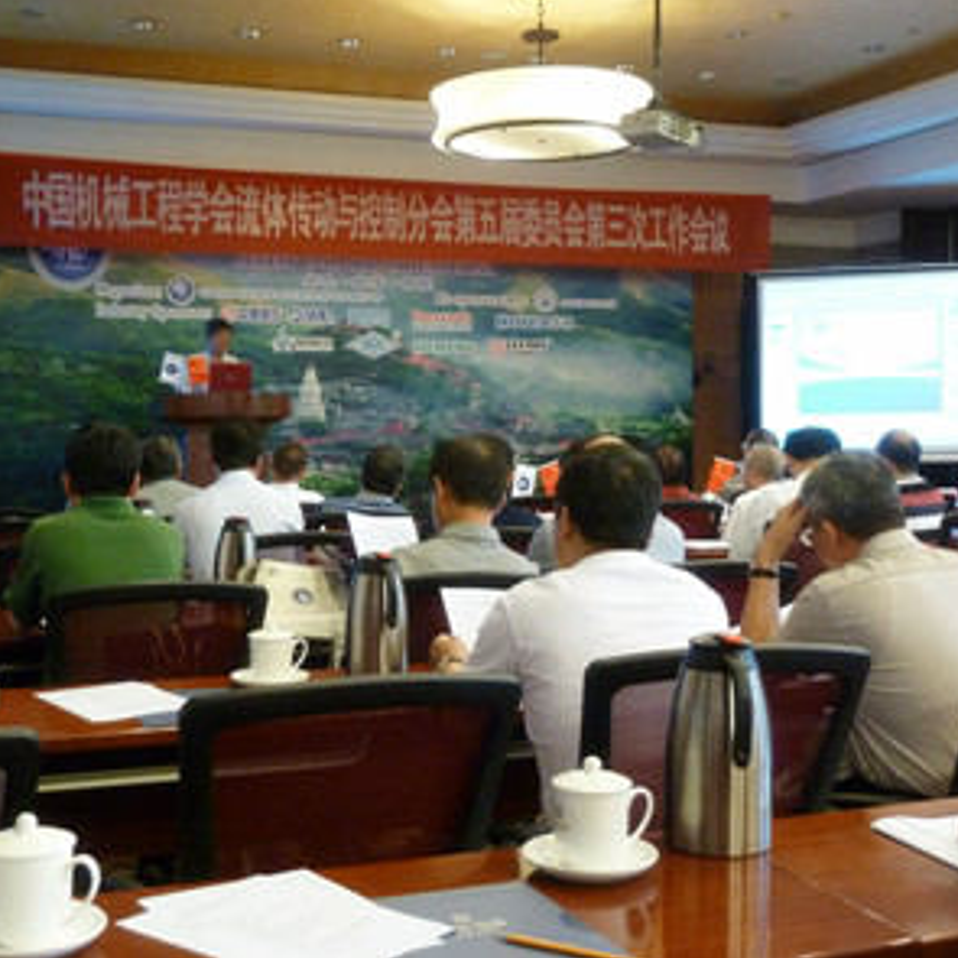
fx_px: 1503
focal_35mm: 48
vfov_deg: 35.4
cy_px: 474
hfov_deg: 35.3
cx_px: 455
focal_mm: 6.5
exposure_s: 1/8
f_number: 3.6
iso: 400
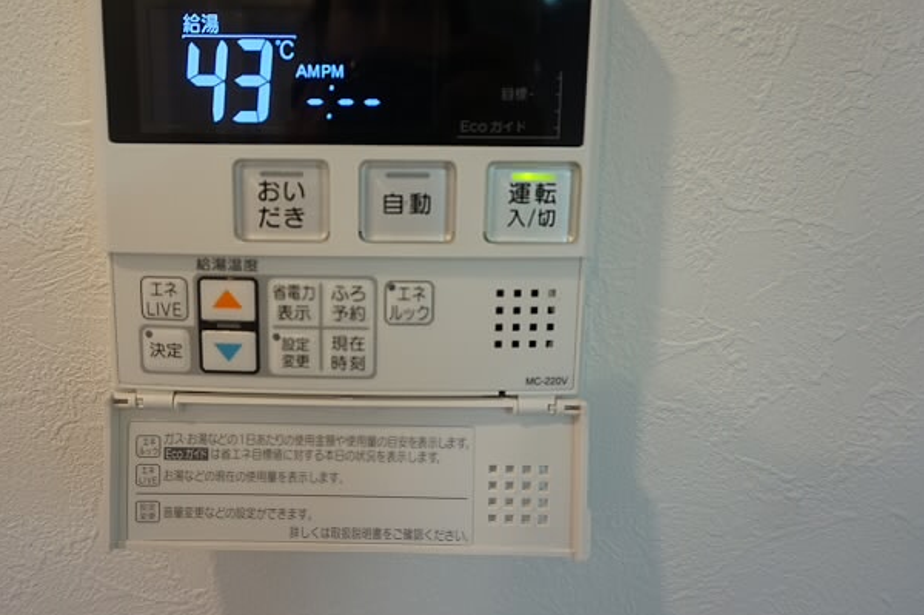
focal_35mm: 29
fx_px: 744
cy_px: 270
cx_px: 381
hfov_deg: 63.3
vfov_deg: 44.8
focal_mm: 16
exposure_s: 1/60
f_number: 4
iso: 400
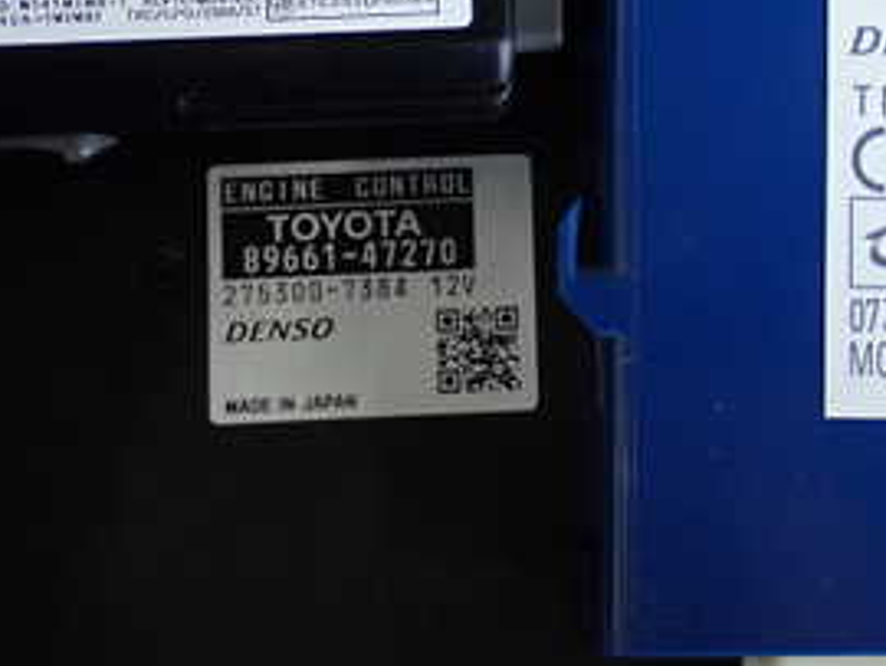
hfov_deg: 17.4
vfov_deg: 13.2
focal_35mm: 111
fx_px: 2844
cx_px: 801
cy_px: -23
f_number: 3.2
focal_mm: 9.01
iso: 400
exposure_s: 1/125
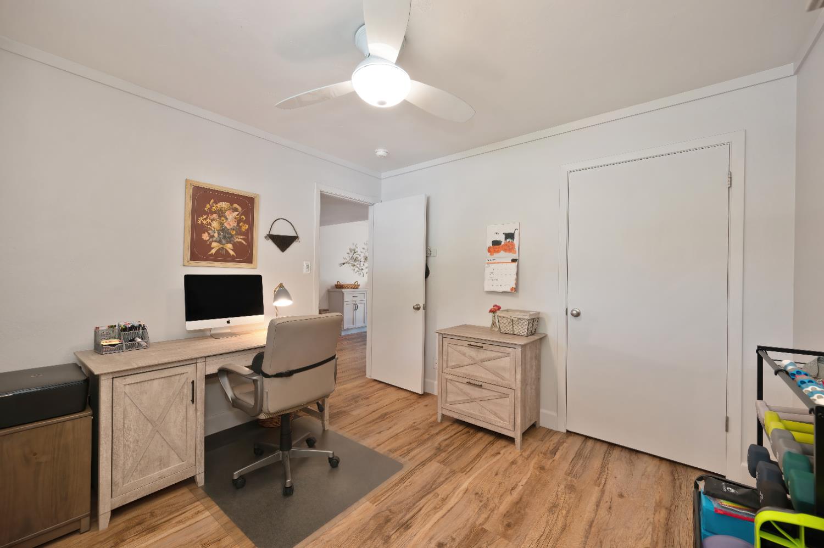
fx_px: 320
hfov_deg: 104.3
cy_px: 274
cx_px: 412
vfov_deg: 81.1
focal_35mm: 14
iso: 500
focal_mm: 14
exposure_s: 1/15
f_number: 4
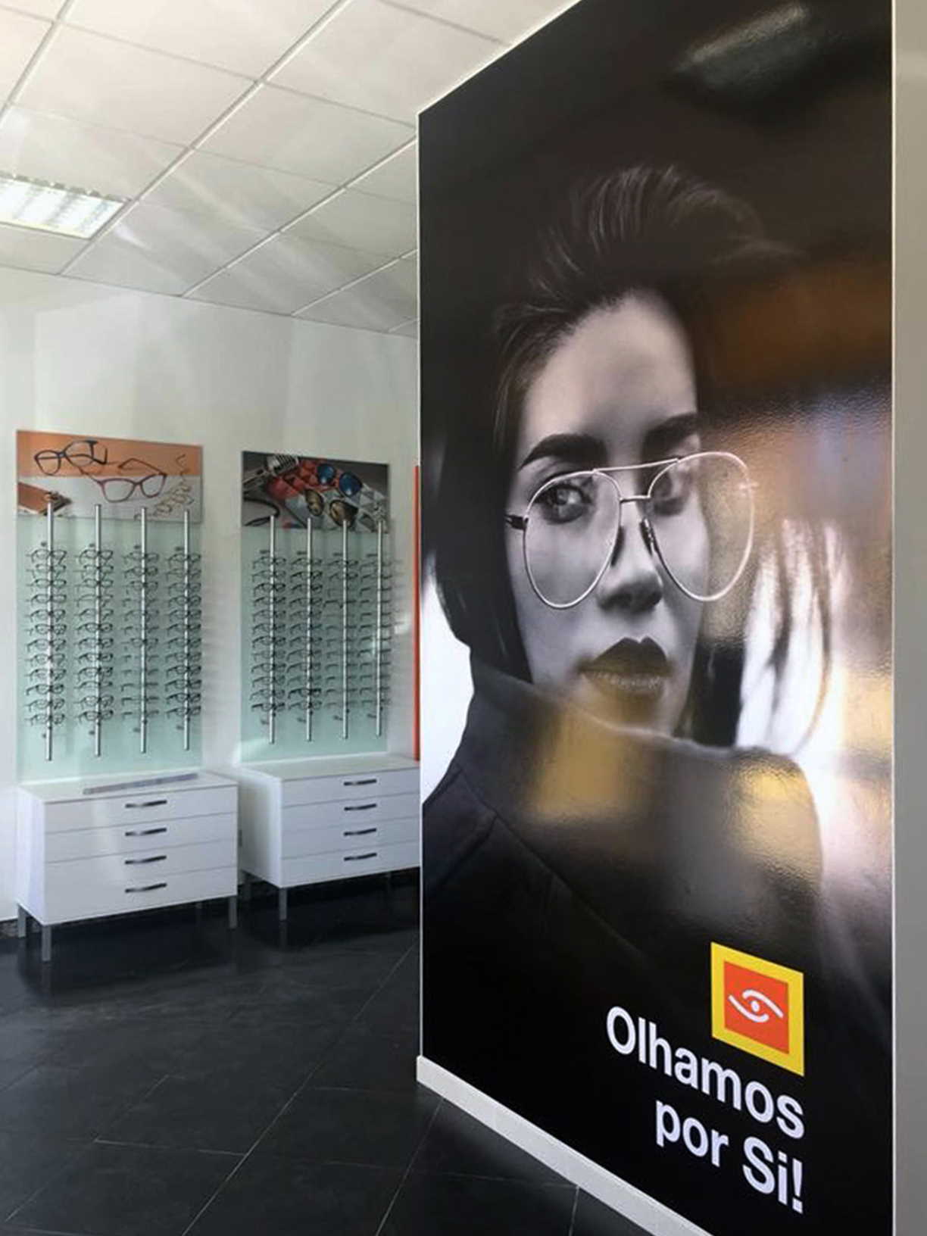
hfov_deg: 48.2
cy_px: 618
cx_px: 464
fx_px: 1035
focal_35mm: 29
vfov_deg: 61.7
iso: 160
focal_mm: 4.15
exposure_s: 1/33
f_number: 2.2
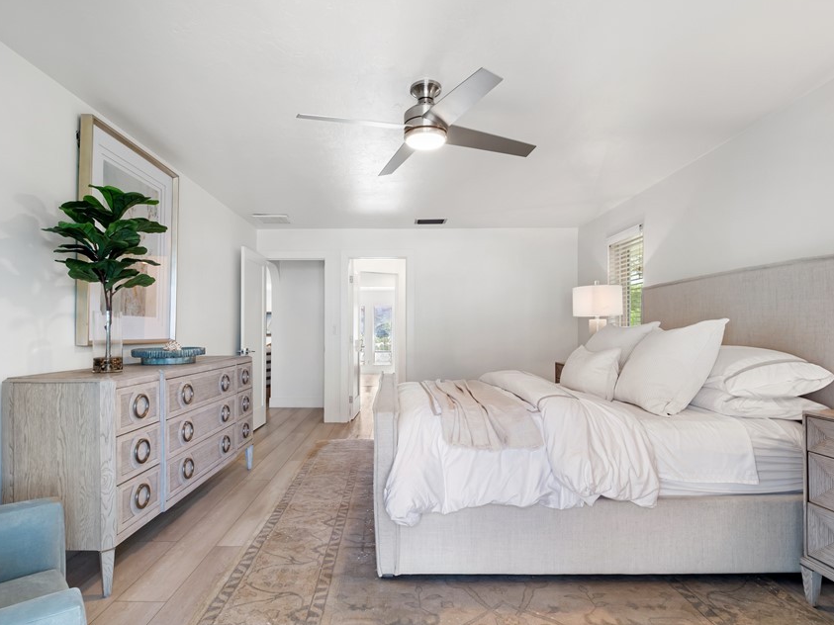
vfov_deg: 74.6
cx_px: 398
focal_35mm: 17
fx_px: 410
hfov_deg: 91.0
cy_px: 334
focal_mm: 7
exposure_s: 1/3
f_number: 7.1
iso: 200
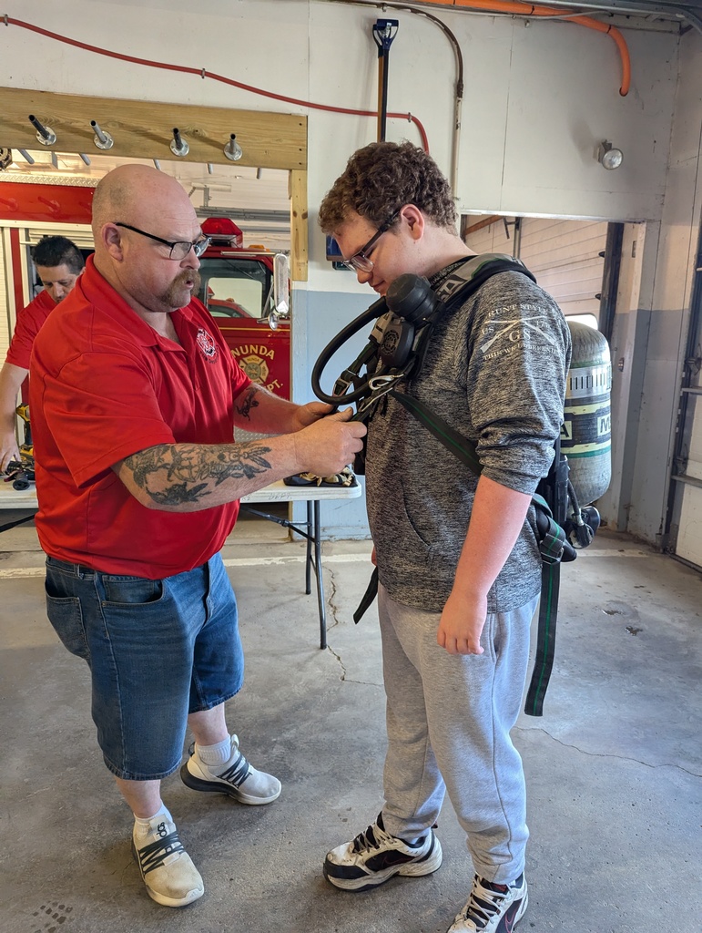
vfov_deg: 71.5
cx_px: 351
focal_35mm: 24
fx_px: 647
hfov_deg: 56.9
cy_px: 466
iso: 544
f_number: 1.85
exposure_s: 1/111
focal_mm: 6.81
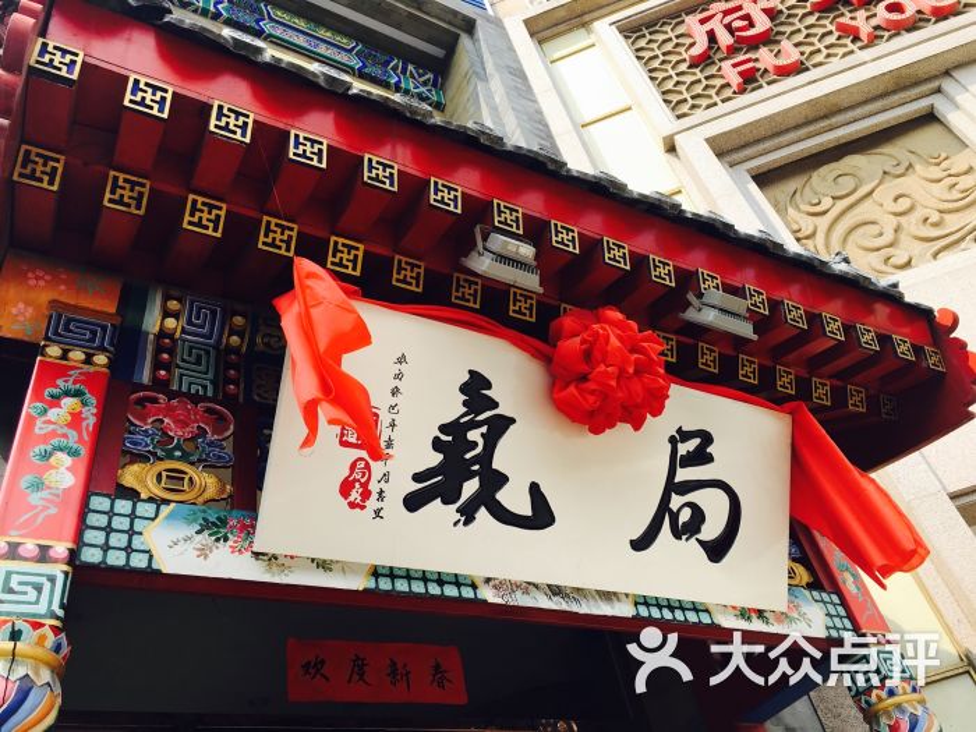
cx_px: 488
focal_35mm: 29
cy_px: 366
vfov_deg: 48.2
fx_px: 818
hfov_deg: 61.7
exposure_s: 1/754
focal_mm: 4.15
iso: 25
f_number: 2.2
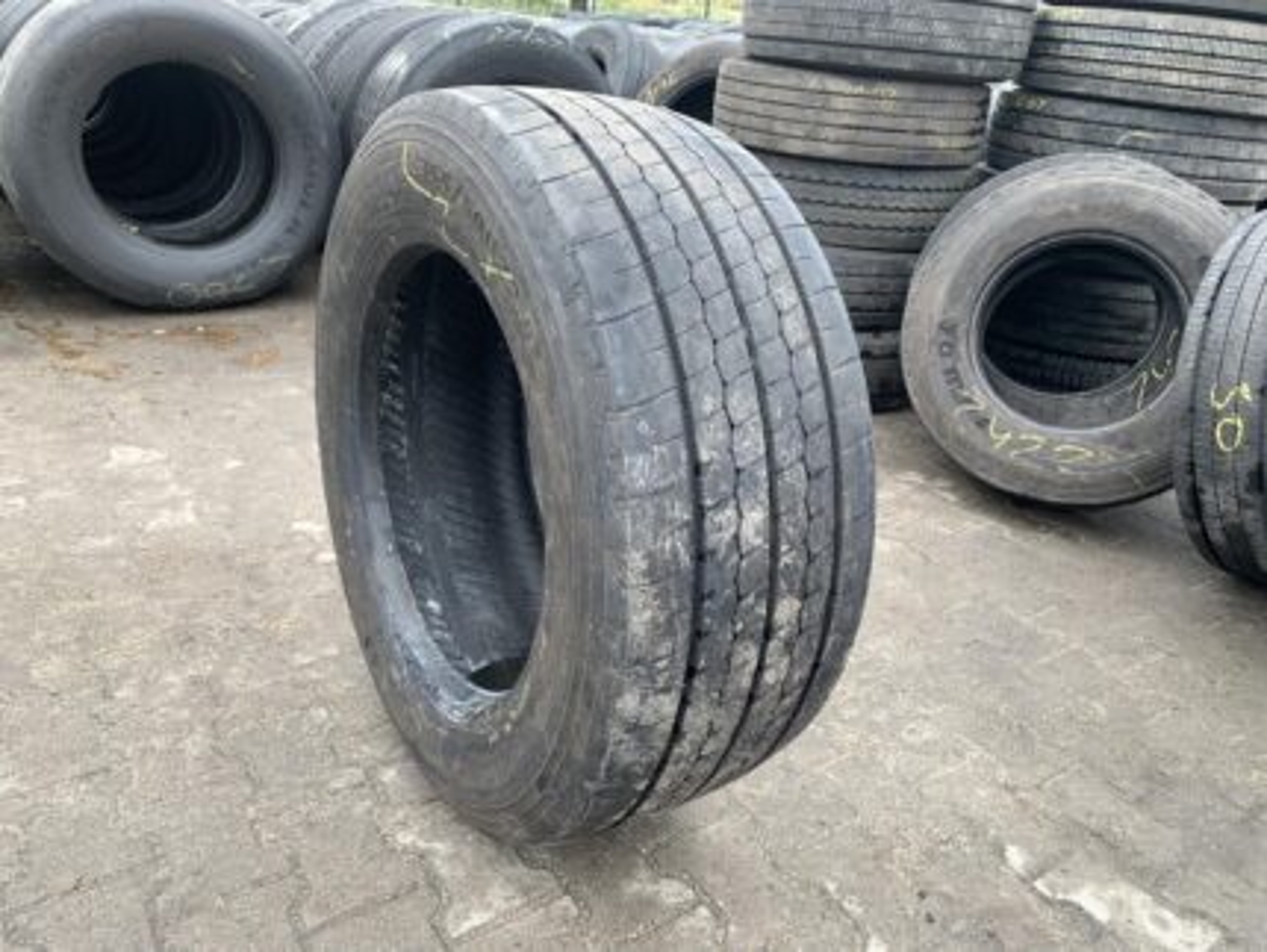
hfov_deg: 67.3
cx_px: 634
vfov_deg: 53.1
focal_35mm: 26
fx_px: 952
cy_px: 476
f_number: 1.8
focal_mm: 4.25
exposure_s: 1/137
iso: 25
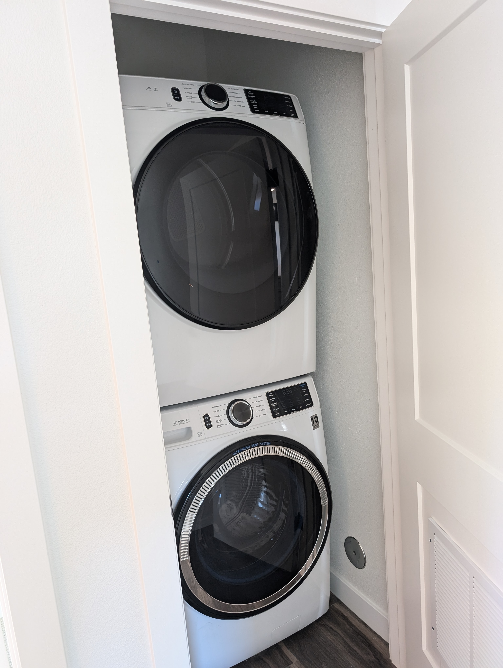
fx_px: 464
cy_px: 334
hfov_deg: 56.9
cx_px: 252
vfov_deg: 71.5
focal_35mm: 24
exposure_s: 1/40
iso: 188
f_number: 1.68
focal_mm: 6.9
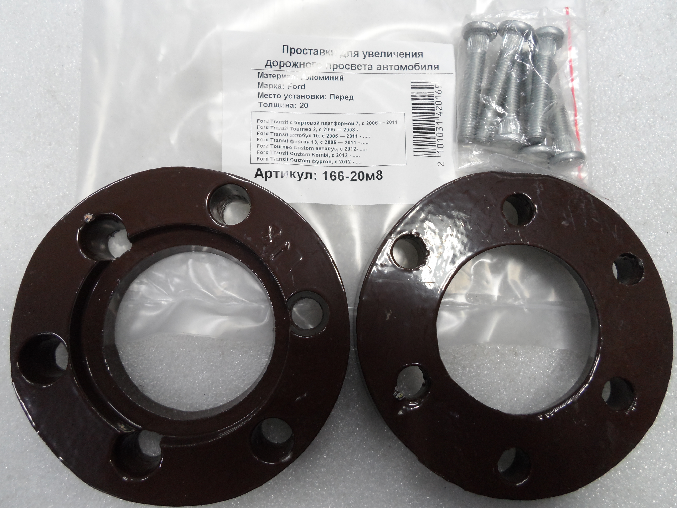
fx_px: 489
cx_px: 338
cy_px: 254
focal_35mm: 25
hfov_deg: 69.4
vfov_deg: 54.9
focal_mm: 4.5
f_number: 2.5
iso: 160
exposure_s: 1/30
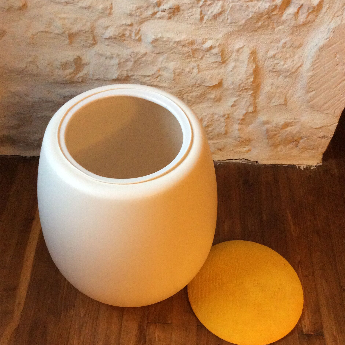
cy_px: 234
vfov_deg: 42.2
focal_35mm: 39
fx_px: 440
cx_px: 169
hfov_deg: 42.8
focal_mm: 3.3
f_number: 2.4
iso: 250
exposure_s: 1/20
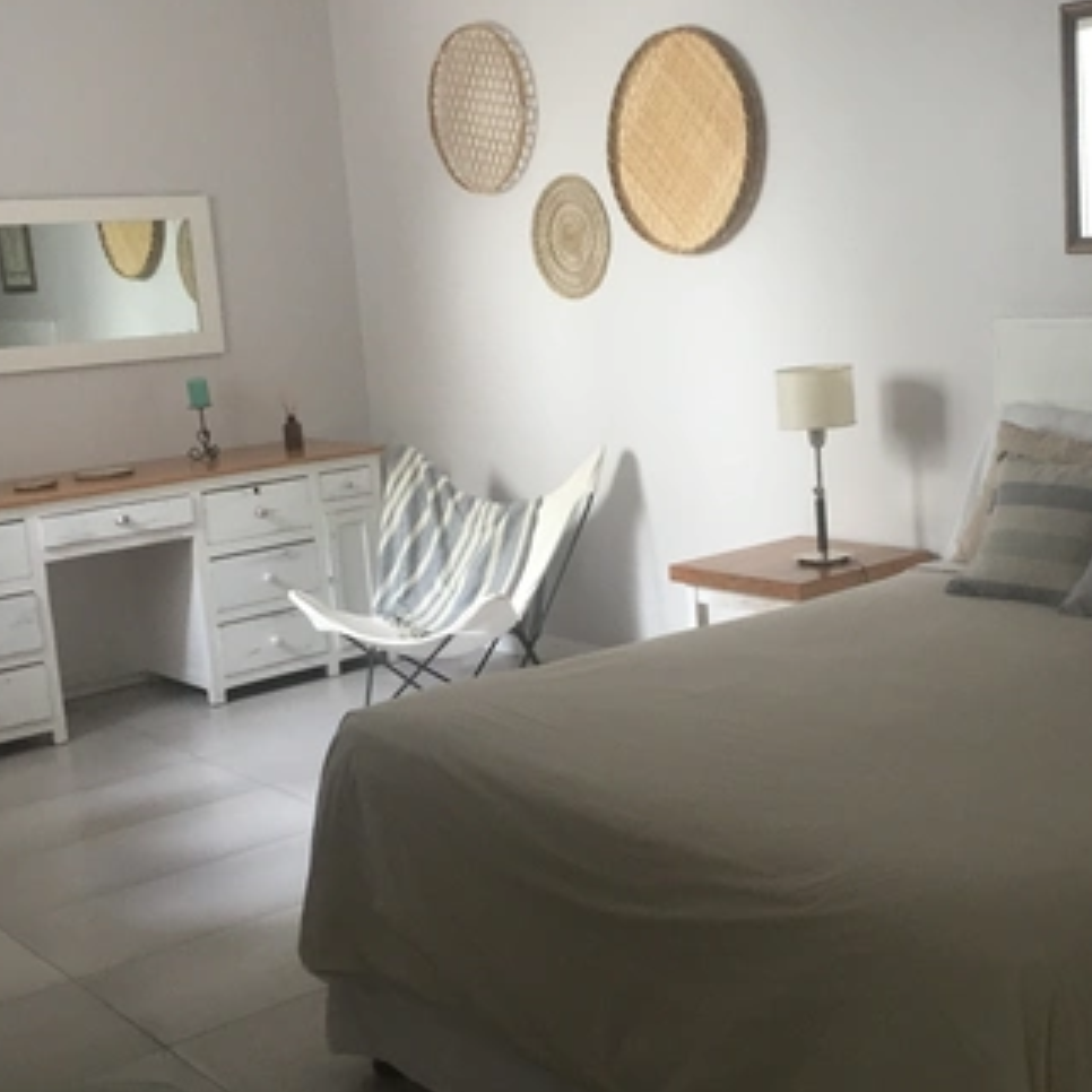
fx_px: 1249
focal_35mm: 35
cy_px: 539
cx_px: 695
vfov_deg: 47.2
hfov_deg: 46.7
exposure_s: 1/33
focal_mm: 4.15
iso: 125
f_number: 2.2
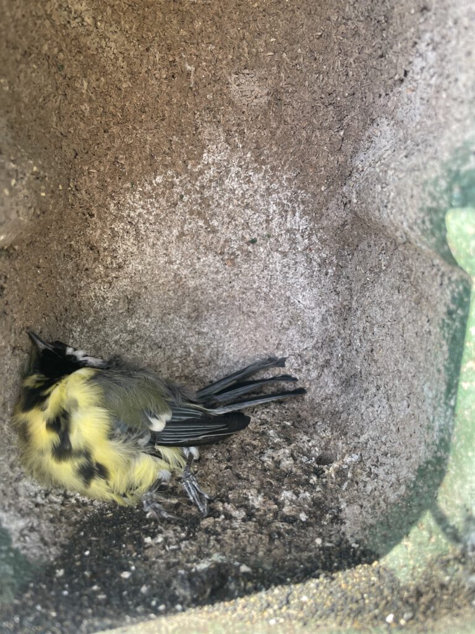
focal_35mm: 26
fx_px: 476
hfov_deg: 53.1
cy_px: 317
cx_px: 238
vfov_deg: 67.3
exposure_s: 1/121
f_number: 1.6
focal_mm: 4.2
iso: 50
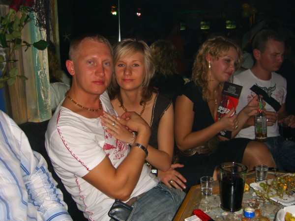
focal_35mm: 38
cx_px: 148
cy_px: 110
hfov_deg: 49.0
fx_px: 324
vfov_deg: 37.7
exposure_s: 1/60
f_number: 2.8
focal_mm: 7.9
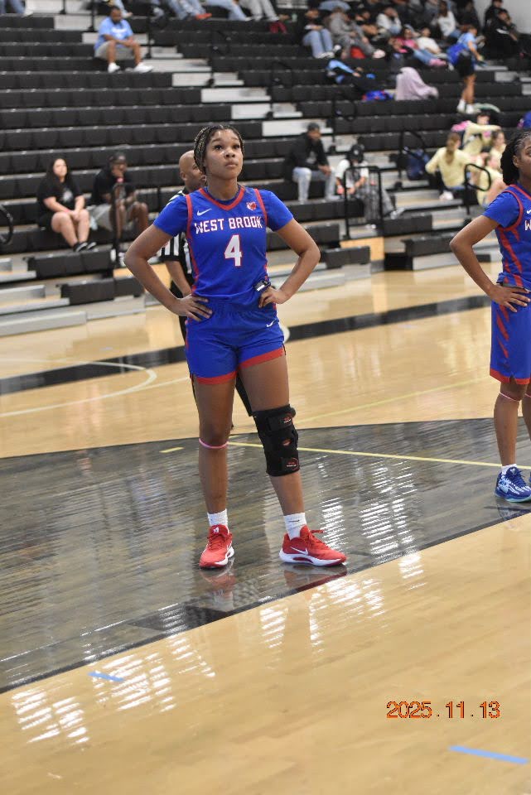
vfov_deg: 27.0
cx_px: 266
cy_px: 398
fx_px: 1657
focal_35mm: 75
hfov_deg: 18.2
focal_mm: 50
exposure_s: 1/640
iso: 1600
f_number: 2
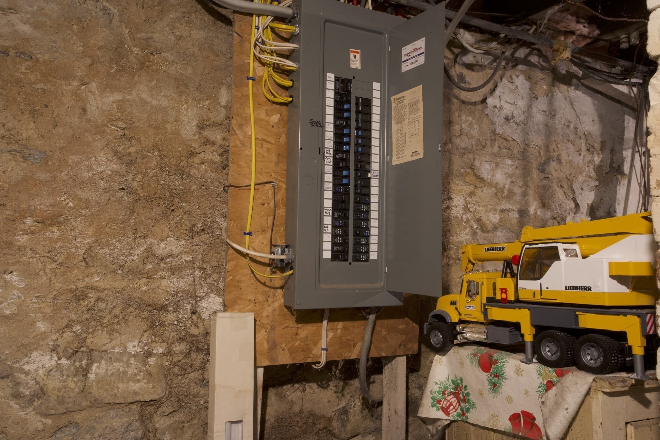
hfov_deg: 63.7
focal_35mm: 29
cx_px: 330
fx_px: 532
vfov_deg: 45.0
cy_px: 220
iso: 1000
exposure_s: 2
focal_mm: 29
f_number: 22
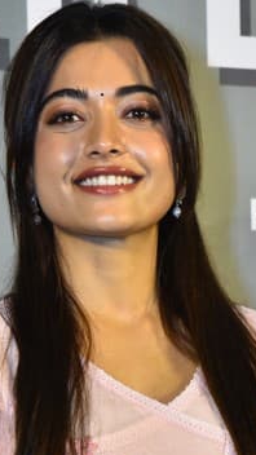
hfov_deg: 4.6
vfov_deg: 8.1
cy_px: 535
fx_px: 3174
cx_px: 146
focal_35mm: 263
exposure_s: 1/125
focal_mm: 92
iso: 2000
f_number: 5.6
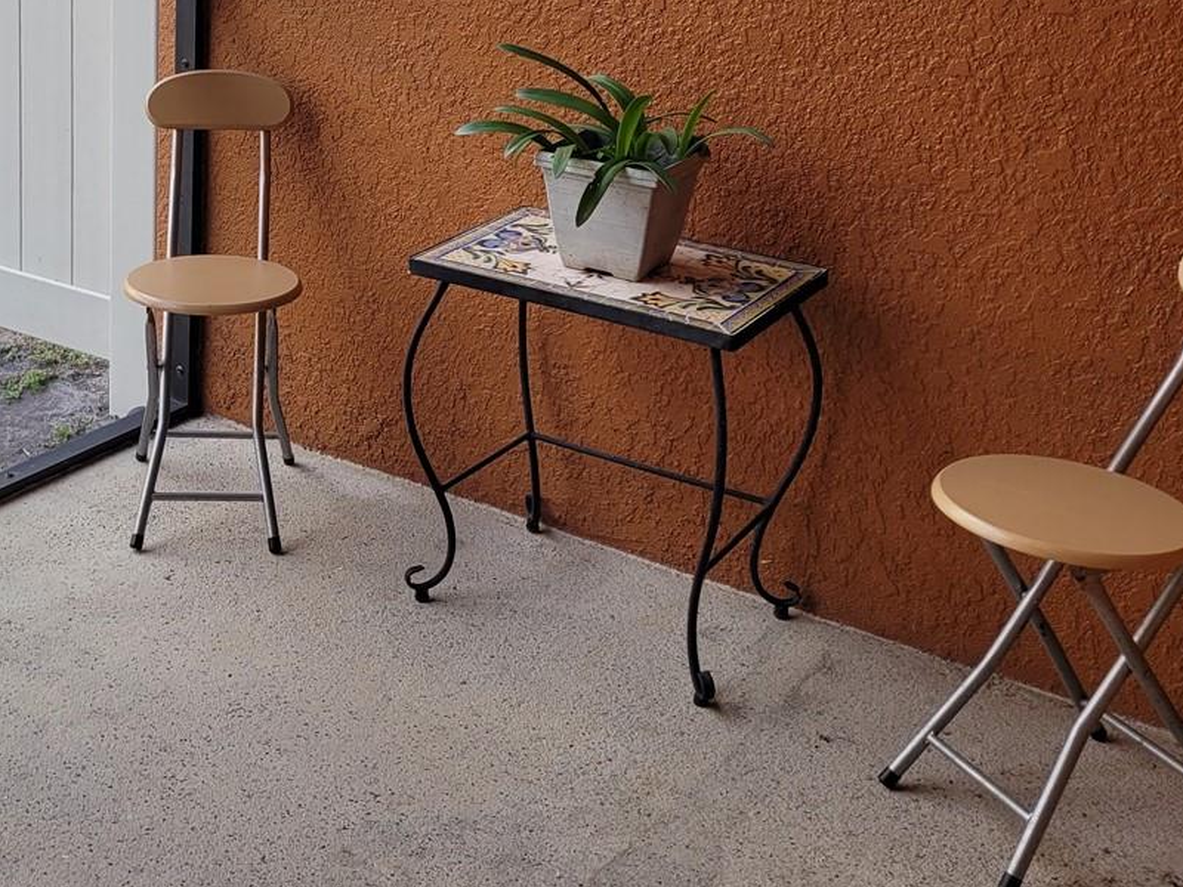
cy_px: 124
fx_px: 1777
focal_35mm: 52
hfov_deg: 35.5
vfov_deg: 27.2
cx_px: 211
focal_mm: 5.4
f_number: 1.8
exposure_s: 1/288
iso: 40
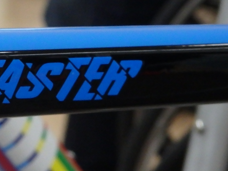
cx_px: -21
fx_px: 2180
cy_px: 85
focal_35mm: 331
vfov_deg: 4.5
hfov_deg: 6.0
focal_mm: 24.3
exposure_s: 1/80
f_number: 5.4
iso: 800
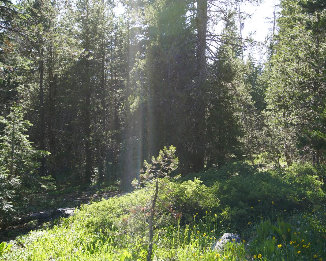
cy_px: 129
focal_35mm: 37
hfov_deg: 48.8
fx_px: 357
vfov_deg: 40.1
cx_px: 194
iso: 100
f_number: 5.6
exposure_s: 1/80
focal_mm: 32
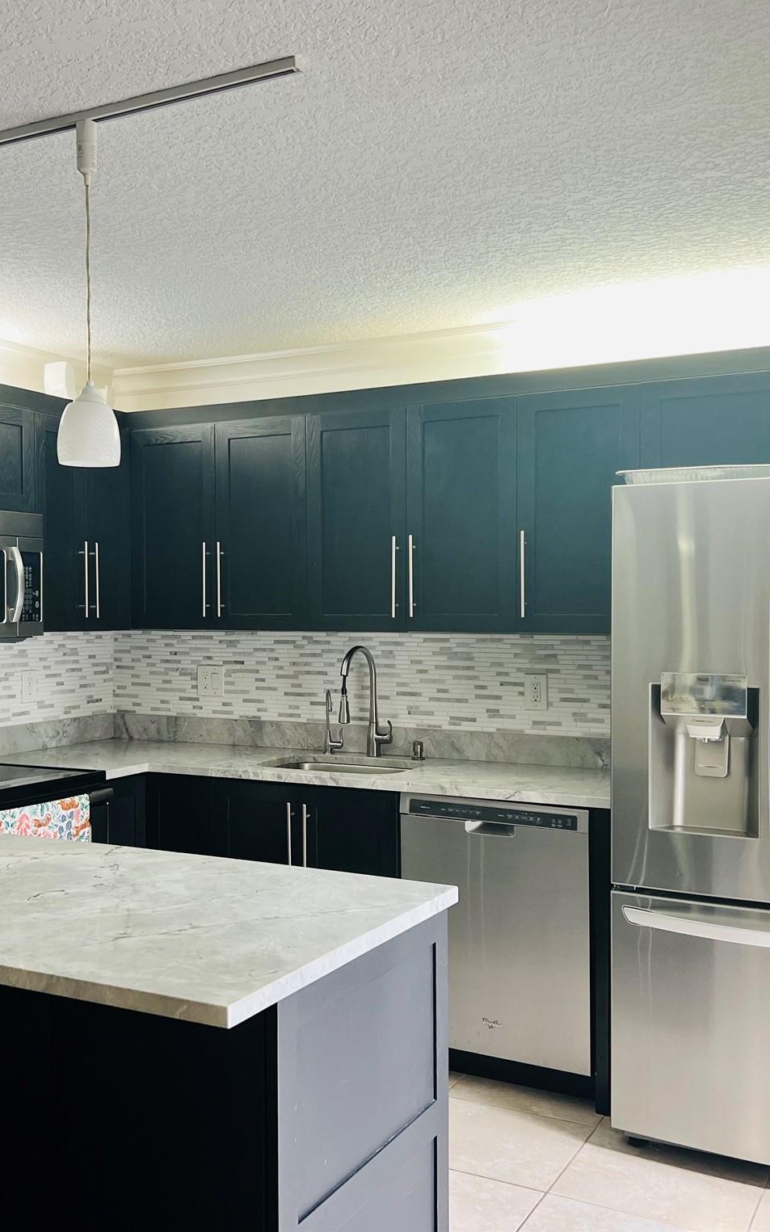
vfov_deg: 52.8
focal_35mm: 37
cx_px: 277
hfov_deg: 34.2
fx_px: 1242
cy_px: 612
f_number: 1.5
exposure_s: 1/120
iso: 100
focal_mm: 5.7
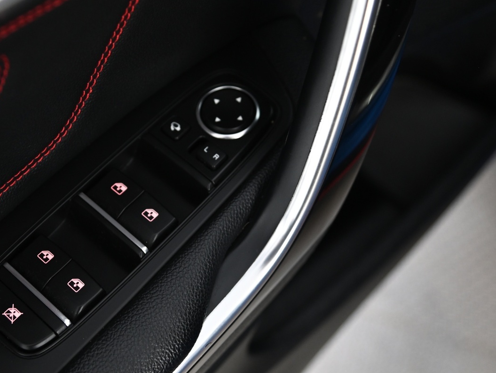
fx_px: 975
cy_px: 209
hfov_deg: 28.3
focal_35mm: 68
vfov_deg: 21.6
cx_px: 153
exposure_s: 1/25
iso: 2000
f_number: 4
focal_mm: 46
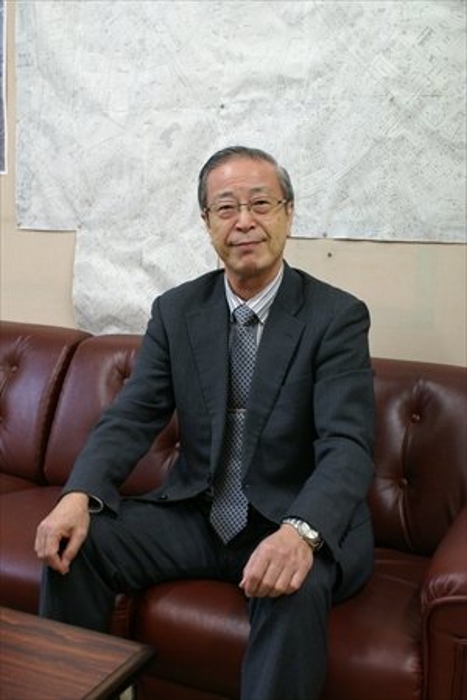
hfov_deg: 31.9
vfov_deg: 46.4
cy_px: 350
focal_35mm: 42
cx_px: 234
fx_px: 817
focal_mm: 28
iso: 400
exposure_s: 1/30
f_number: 4.5
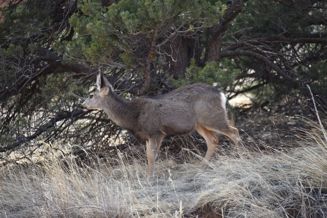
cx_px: 163
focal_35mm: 301
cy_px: 109
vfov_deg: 4.6
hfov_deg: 6.8
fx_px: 2734
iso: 800
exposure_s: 1/640
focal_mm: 300
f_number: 5.6
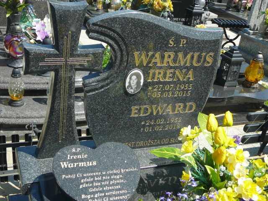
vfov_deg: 32.2
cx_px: 134
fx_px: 348
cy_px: 100
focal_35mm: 45
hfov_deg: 42.1
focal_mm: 6.7
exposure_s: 1/640
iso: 80
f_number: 3.2
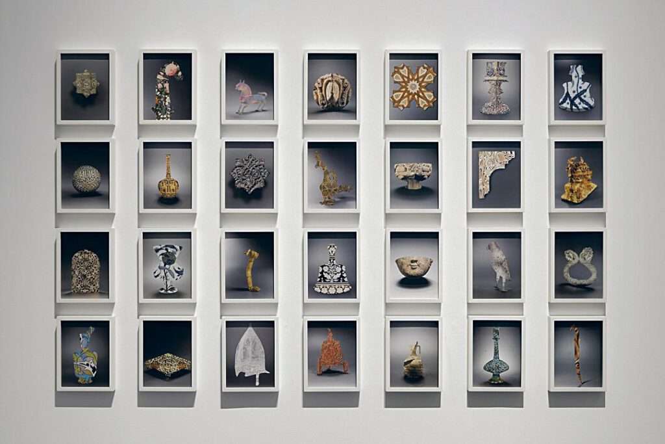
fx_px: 739
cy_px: 222
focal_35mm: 40
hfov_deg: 48.5
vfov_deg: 33.4
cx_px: 332
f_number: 16
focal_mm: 40
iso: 64
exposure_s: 4
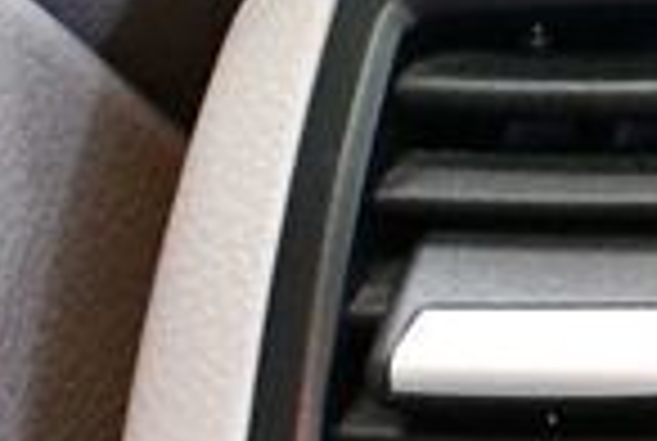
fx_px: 2889
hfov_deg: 11.7
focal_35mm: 158
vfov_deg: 8.6
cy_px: 626
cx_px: 1287
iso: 10000
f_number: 3.5
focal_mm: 18
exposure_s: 1/60
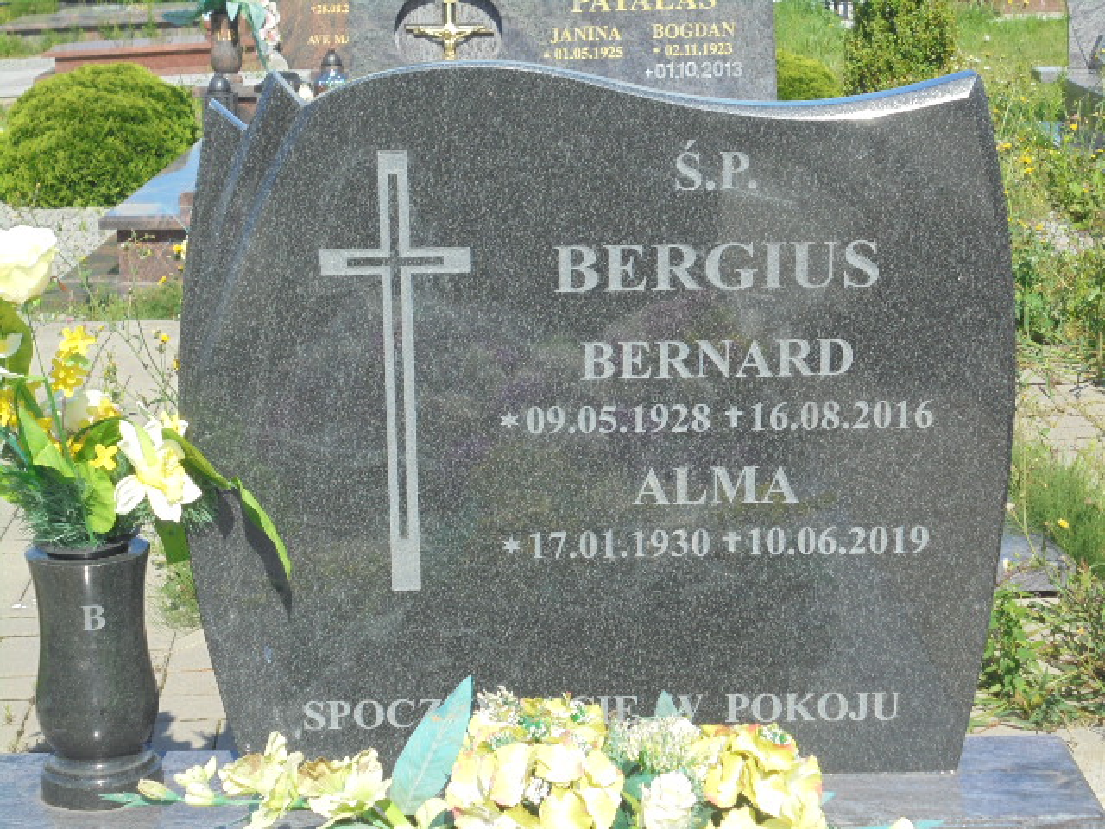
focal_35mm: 73
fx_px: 2330
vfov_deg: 20.2
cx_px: 552
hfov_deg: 26.7
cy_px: 414
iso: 100
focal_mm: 13.1
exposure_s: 1/250
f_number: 6.1
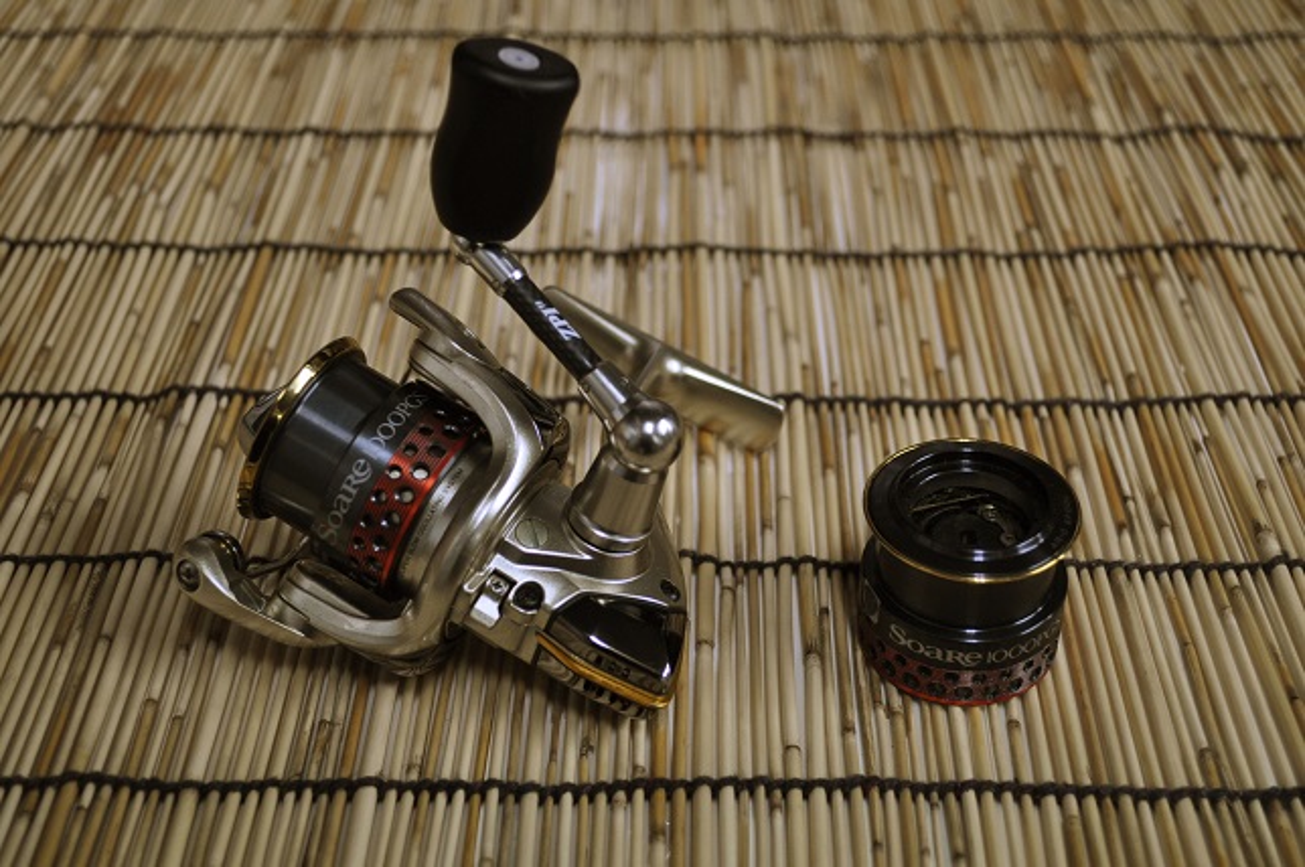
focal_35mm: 48
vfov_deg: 28.0
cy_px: 434
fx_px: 1738
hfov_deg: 41.2
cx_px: 652
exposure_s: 1/60
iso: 720
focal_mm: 32
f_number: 4.8
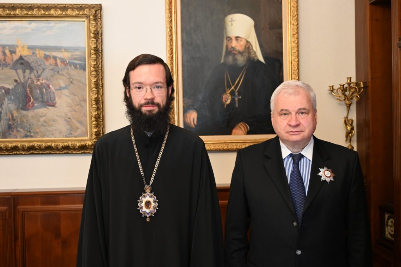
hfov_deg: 47.4
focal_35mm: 41
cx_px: 200
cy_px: 134
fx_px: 457
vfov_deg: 32.6
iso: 3200
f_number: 4.5
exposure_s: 1/80
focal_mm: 41
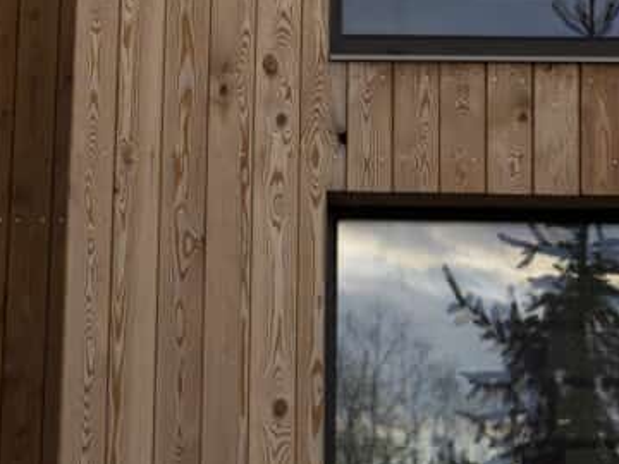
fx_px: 3916
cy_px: -804
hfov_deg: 9.0
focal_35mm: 219
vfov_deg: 6.3
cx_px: 364
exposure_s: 1/250
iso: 200
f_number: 3.5
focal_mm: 40
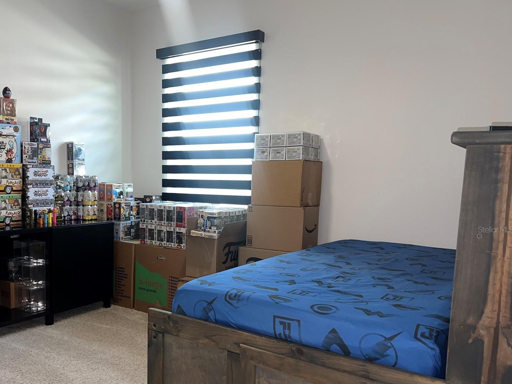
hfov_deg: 56.3
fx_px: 473
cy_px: 229
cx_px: 200
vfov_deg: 43.9
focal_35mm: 32
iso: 64
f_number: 1.5
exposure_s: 1/15
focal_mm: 5.7
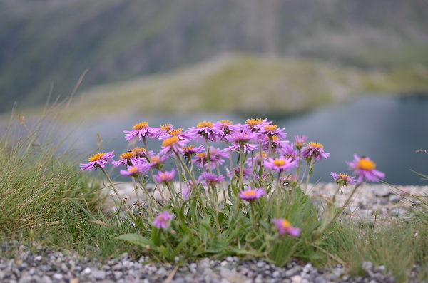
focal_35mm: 52
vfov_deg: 25.6
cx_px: 214
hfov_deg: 37.9
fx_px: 623
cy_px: 142
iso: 320
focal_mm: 35
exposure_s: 1/640
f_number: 2.2
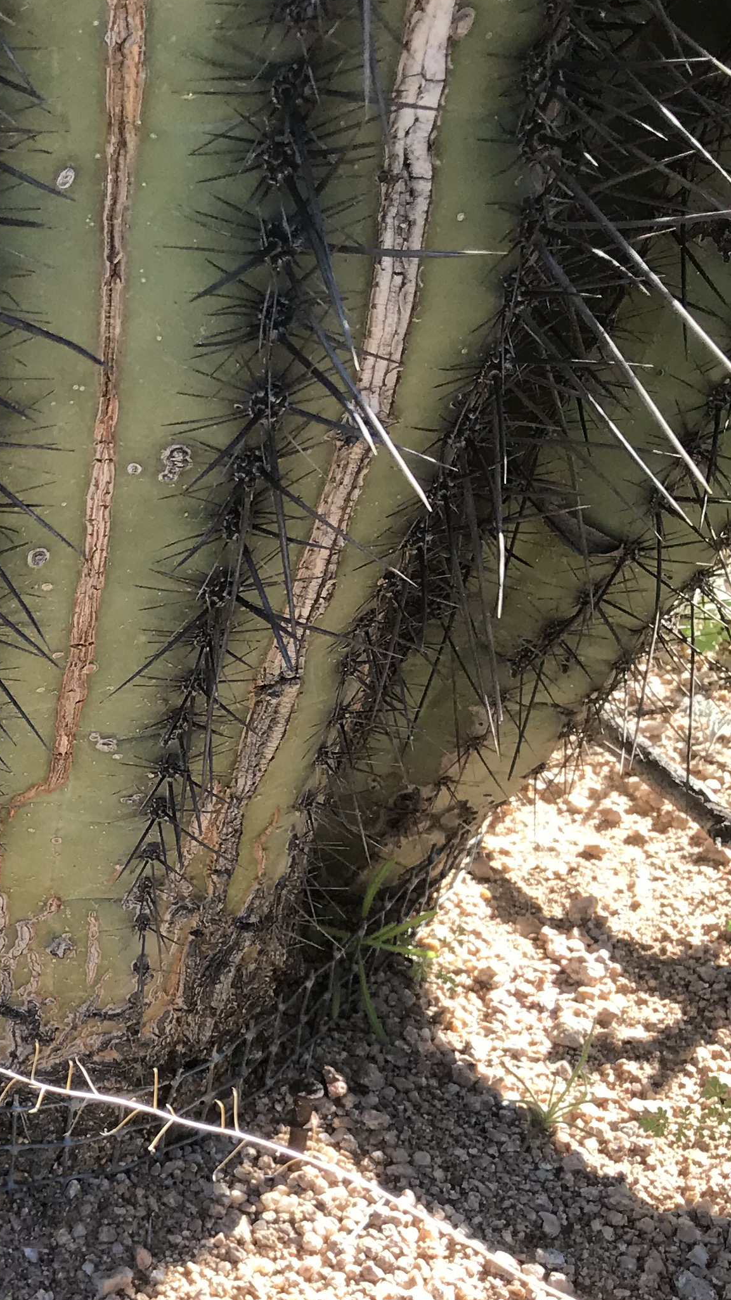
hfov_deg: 18.4
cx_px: -262
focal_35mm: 60
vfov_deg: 34.3
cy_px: 939
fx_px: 2068
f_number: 1.8
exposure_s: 1/422
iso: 20
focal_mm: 3.99
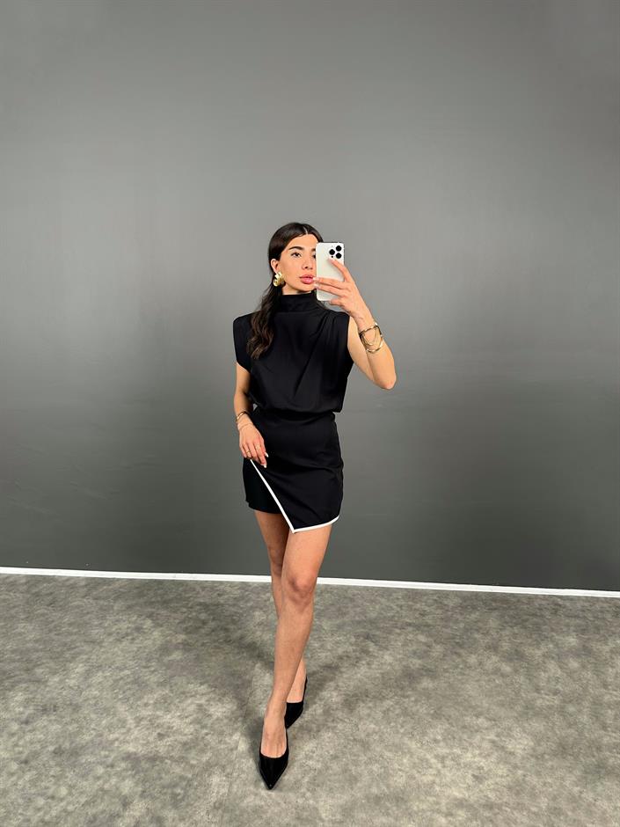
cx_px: 310
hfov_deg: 56.8
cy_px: 414
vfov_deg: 71.6
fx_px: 573
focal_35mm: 24
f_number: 1.78
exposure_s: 1/121
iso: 125
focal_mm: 6.86
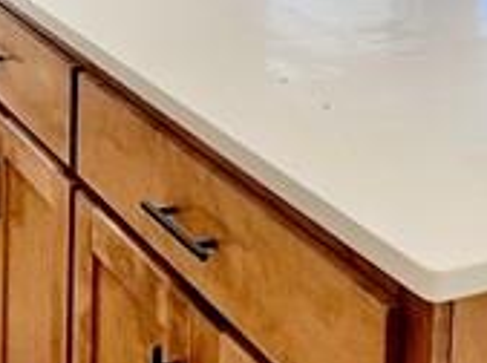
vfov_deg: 16.8
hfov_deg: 24.3
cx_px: 81
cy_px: -190
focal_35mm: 79
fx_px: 1109
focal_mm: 1.57
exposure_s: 1/120
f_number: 1.8
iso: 40
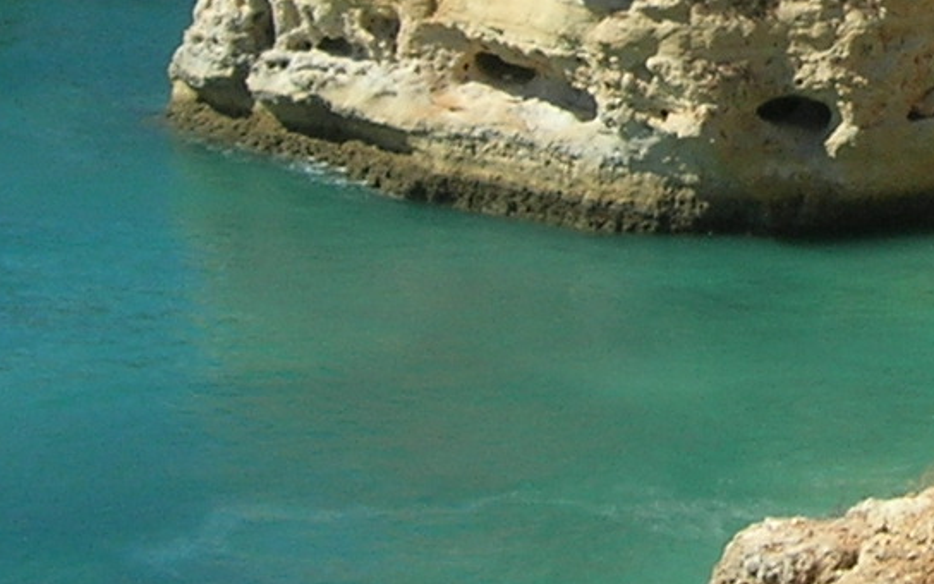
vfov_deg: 6.8
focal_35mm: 192
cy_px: -187
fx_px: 4887
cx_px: 1221
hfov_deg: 10.7
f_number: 4.8
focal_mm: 7.8
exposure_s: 1/644
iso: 64
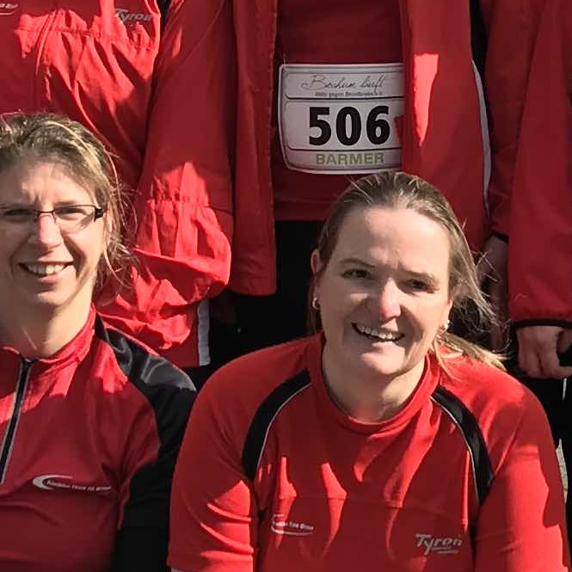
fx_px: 2804
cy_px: 127
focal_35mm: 150
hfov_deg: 11.6
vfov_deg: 11.6
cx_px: 351
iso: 20
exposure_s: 1/1623
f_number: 1.8
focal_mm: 3.99
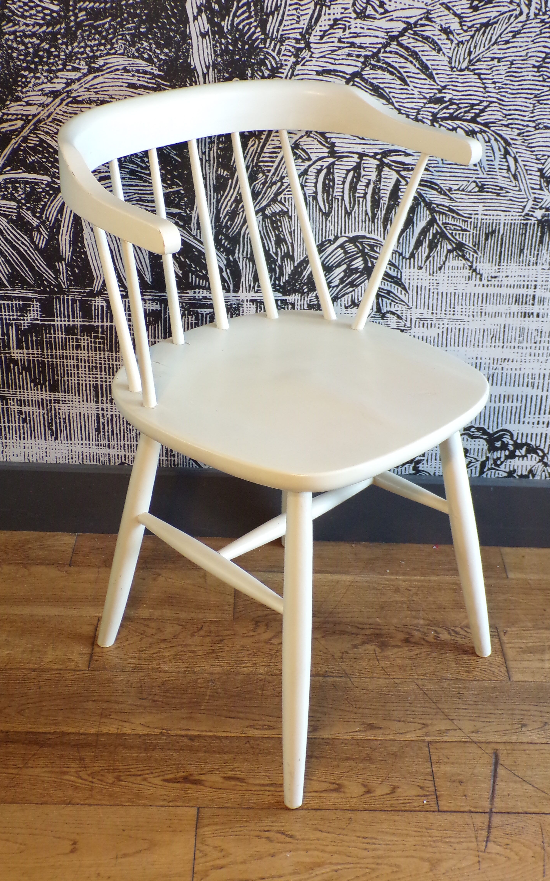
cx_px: 273
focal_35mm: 45
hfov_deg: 28.6
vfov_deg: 44.4
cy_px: 444
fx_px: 1079
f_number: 3.4
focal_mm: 7.6
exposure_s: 1/17
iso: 243
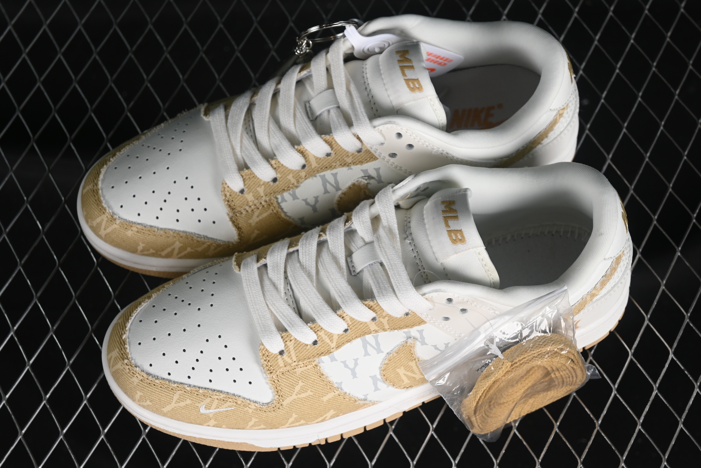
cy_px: 234
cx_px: 350
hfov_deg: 27.0
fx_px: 1460
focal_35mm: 75
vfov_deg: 18.2
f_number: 7.1
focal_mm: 50
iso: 160
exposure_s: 1/80
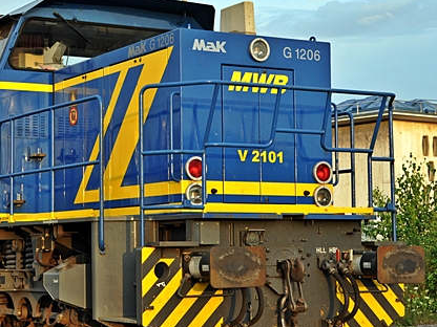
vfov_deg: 17.8
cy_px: 183
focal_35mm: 83
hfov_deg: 23.4
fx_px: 1048
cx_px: 118
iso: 200
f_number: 8
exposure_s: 1/60
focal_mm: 30
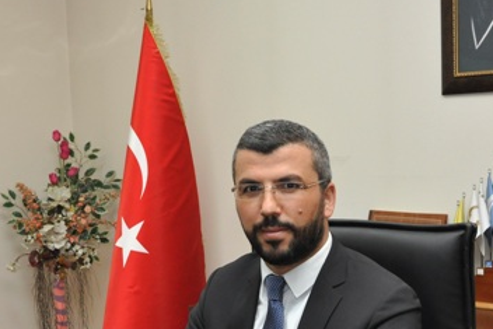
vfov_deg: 22.4
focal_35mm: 60
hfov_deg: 33.4
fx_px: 822
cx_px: 266
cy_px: 247
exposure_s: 1/60
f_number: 6.3
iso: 1000
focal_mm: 22
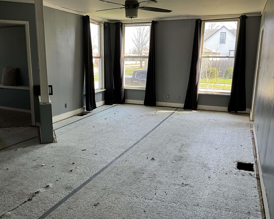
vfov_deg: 47.1
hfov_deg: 57.2
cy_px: 112
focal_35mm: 31
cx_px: 130
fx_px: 251
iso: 40
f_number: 1.8
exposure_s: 1/122
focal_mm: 3
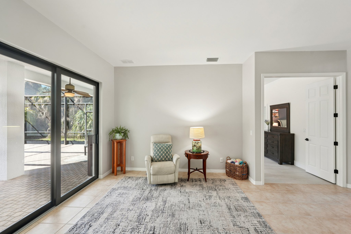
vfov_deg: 73.7
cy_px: 117
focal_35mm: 16
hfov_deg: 96.7
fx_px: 156
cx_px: 176
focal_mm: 16
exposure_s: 1/20
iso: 400
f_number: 8
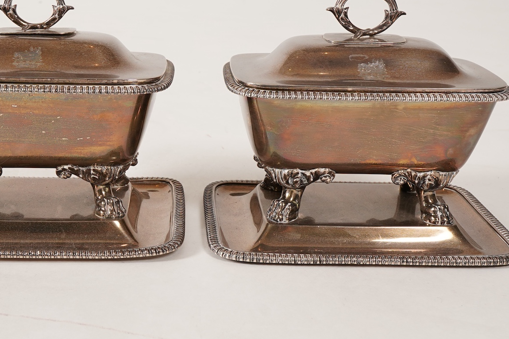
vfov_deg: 20.6
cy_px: 118
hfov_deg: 30.4
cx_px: 187
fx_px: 933
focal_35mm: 66
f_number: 16
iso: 400
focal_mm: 30
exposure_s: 1/125
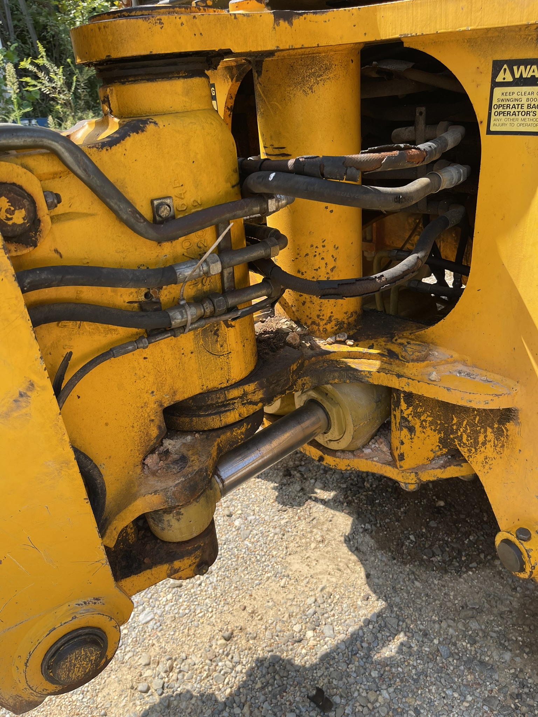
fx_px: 518
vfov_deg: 69.4
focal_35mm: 25
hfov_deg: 54.9
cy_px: 358
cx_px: 269
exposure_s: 1/938
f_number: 1.6
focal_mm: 5.1
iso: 32
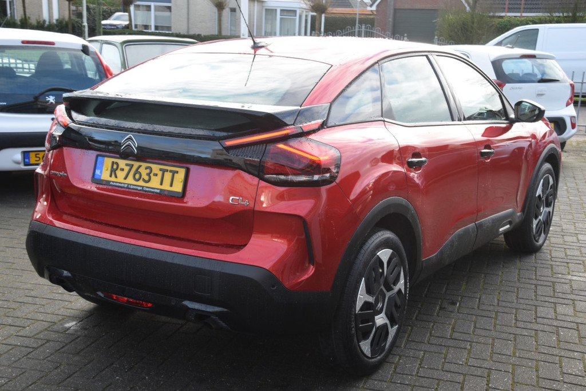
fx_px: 781
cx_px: 293
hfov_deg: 41.1
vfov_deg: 28.1
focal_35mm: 48
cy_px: 196
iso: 400
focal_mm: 32
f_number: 7.1
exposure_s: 1/200
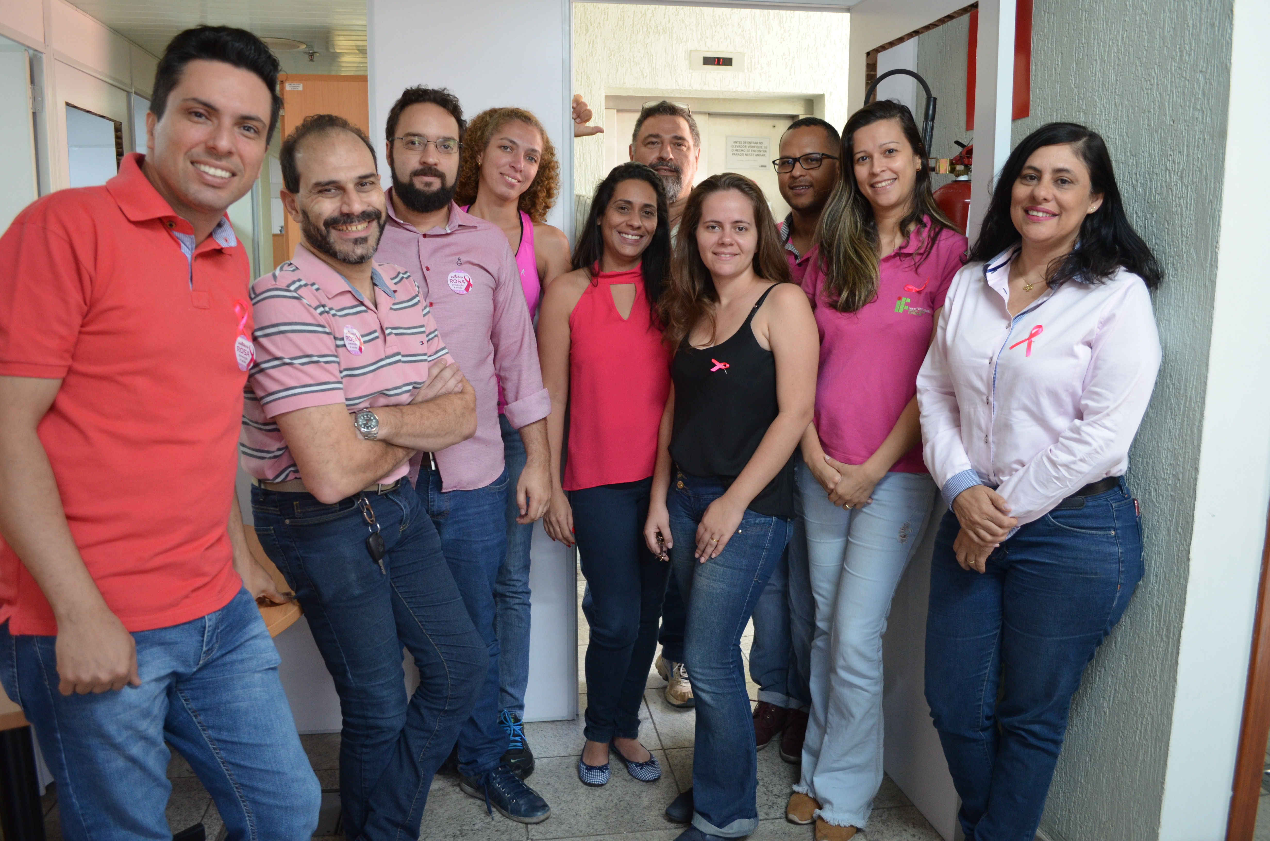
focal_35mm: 27
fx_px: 951
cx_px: 635
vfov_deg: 47.7
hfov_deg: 67.5
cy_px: 420
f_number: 3.5
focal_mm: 18
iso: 900
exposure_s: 1/30
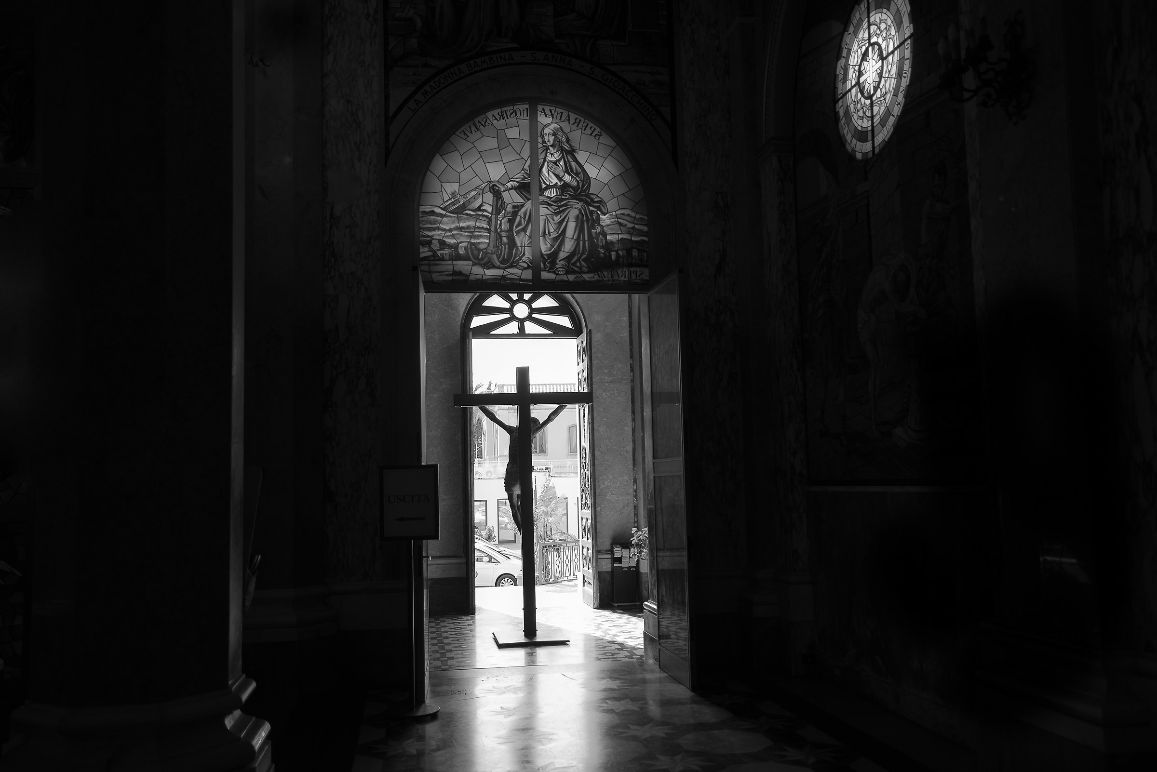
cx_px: 578
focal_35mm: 32
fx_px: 1029
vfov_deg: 41.1
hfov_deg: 58.7
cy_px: 386
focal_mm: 32
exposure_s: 1/125
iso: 100
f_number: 4
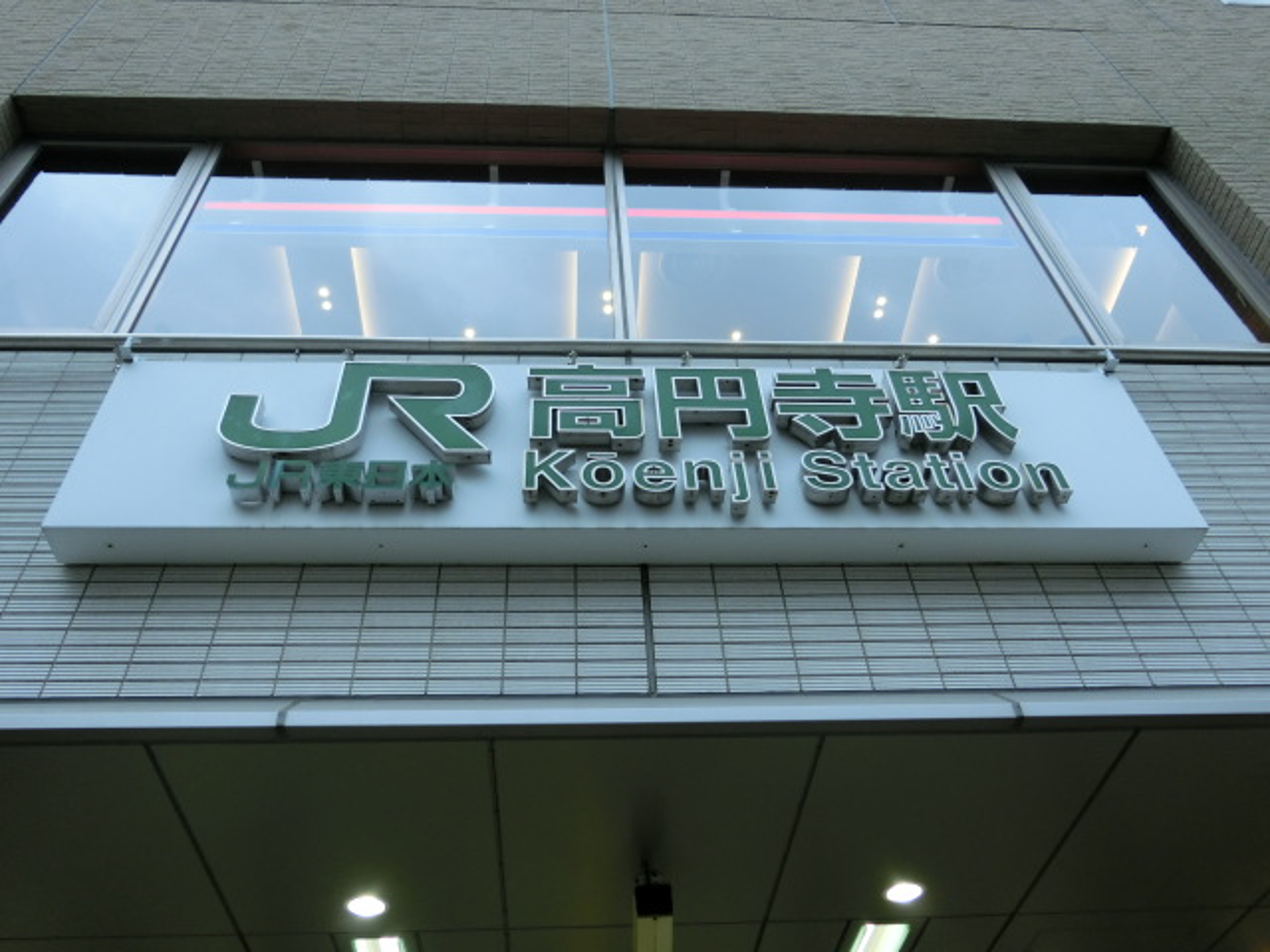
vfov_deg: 48.2
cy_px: 476
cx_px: 635
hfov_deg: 61.7
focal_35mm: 29
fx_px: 1064
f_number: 3.7
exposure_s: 1/125
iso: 200
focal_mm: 5.2
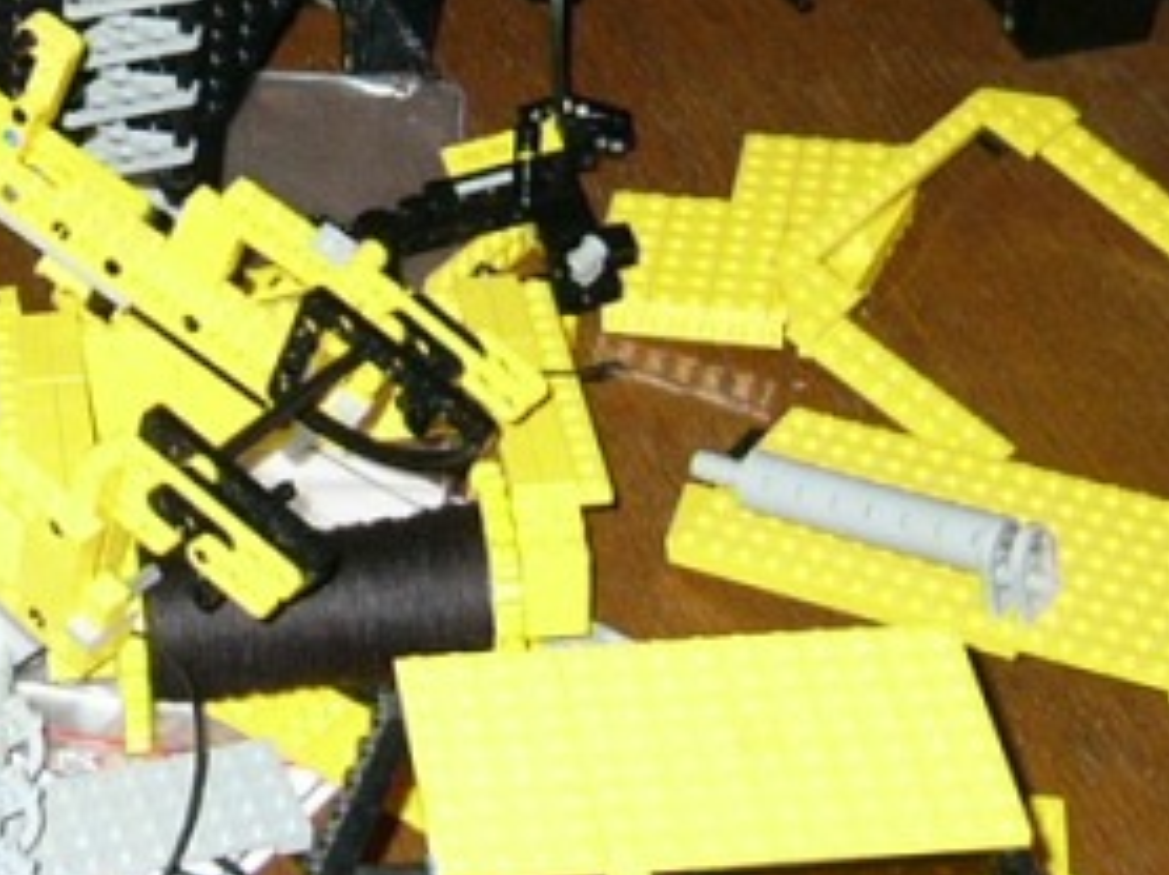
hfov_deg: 15.0
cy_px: 46
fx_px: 4353
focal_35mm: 129
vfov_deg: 11.4
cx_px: -76
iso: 100
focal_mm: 5.8
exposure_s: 1/60
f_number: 2.8
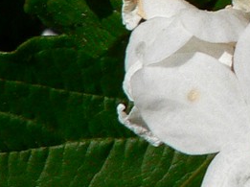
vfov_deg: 7.3
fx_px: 1435
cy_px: -107
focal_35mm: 199
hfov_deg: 9.4
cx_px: 476
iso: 100
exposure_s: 1/800
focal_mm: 6
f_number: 7.1
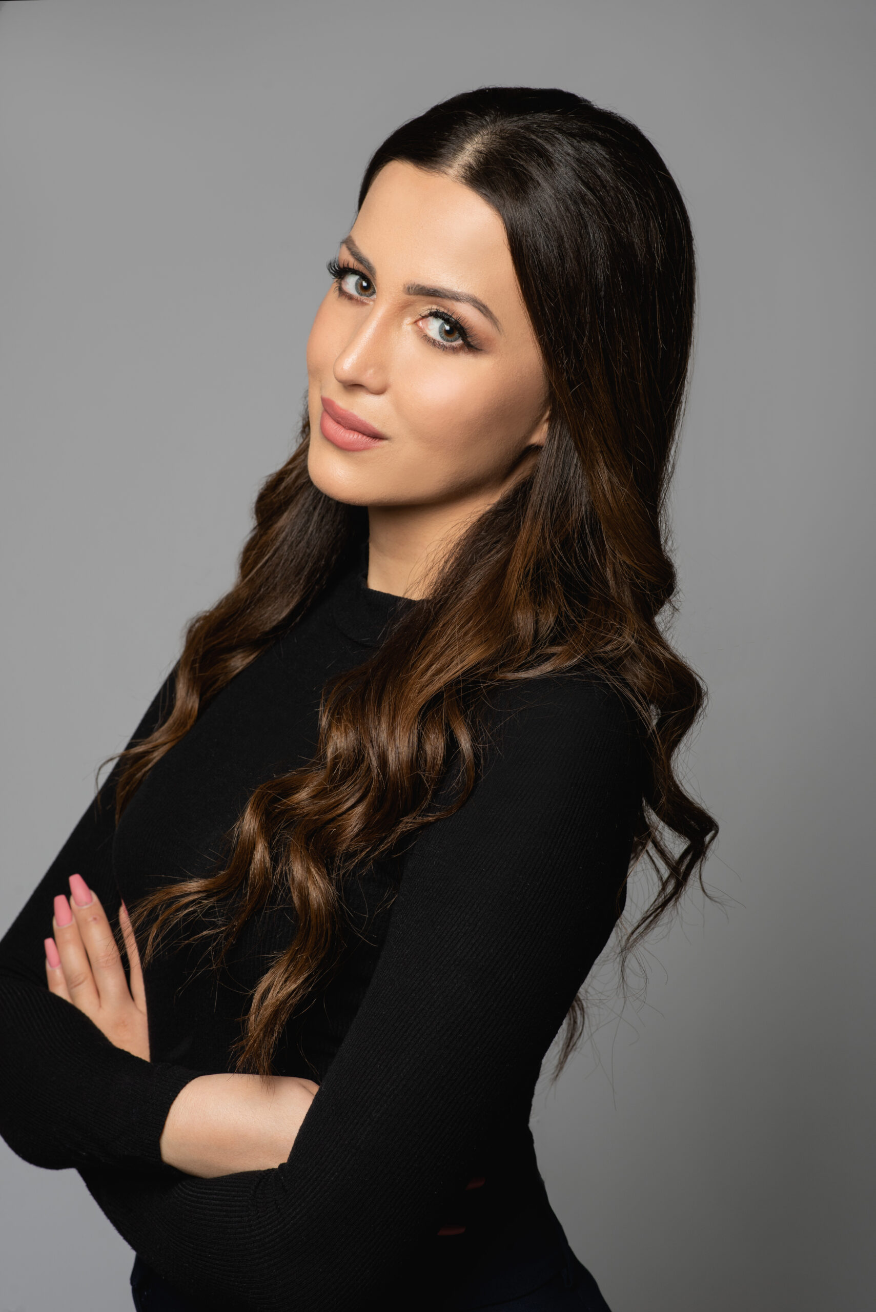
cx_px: 438
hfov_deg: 16.1
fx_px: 3099
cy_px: 656
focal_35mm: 85
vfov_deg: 23.9
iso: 160
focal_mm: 85
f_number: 9
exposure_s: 1/160
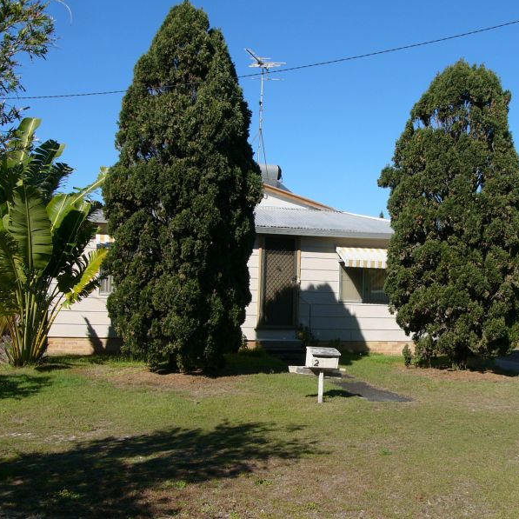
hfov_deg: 37.4
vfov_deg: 37.6
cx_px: 315
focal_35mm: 45
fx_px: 763
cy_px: 259
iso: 50
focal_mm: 6.4
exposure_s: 1/500
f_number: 4.6
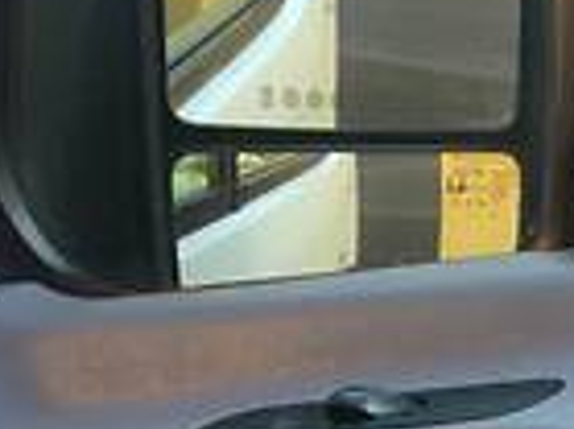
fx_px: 2767
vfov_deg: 7.9
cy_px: 1176
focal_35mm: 167
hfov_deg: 11.1
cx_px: 1028
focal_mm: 4.2
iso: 32
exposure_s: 1/50
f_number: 2.2
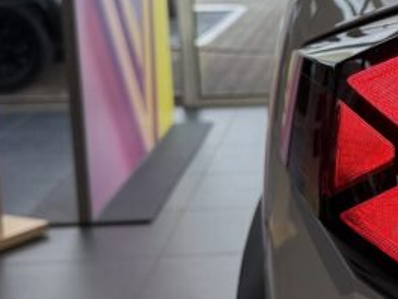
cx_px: 443
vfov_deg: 15.9
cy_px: 104
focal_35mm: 93
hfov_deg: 20.1
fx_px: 1069
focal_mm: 6.76
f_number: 1.78
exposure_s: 1/470
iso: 100
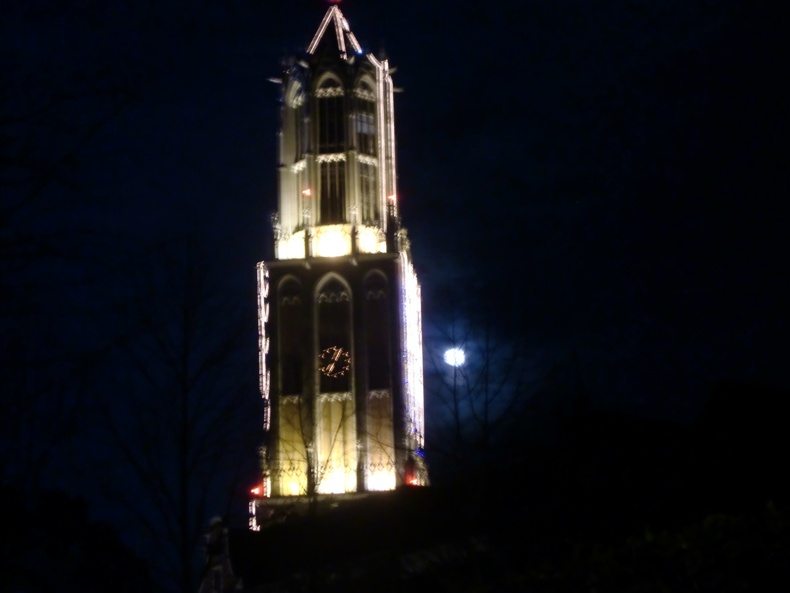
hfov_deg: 24.7
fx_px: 1803
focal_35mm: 79
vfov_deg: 18.7
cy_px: 296
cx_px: 395
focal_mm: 13.9
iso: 400
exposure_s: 1/3.33
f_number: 4.6
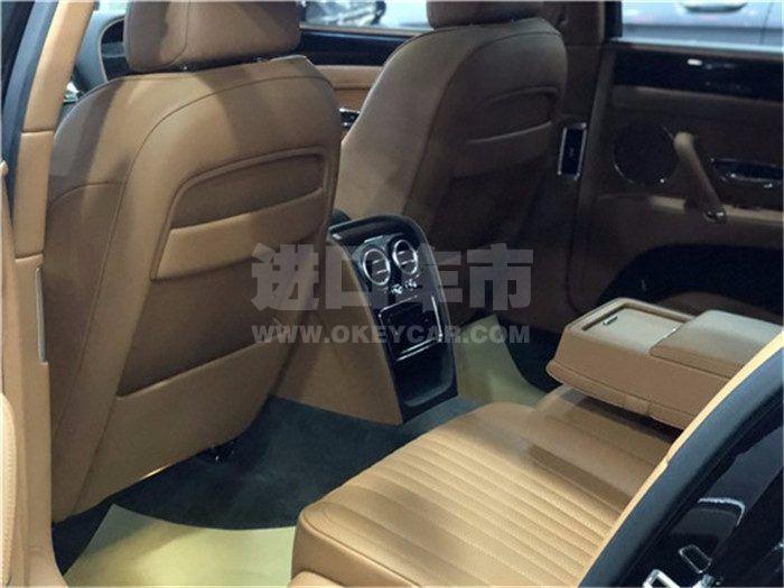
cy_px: 294
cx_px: 392
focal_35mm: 52
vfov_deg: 28.0
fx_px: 1178
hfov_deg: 36.8
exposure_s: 1/8
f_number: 2.4
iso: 200
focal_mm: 6
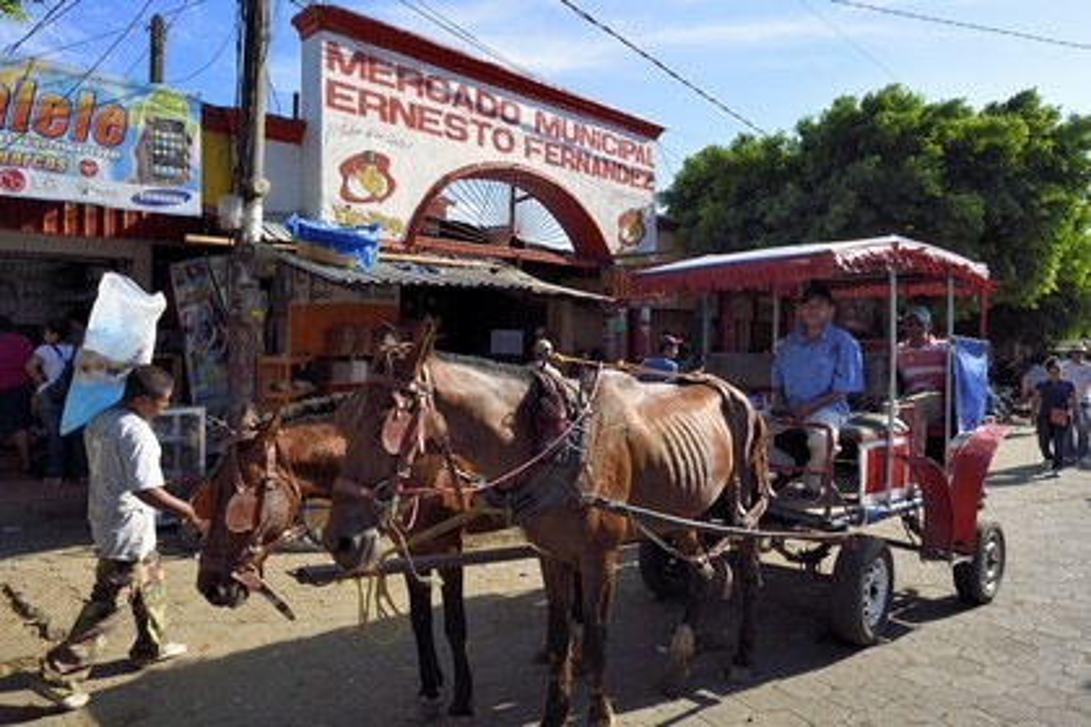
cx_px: 546
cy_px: 364
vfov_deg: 53.1
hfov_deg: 73.7
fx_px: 727
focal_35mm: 24
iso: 400
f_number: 13
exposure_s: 1/200
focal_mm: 24
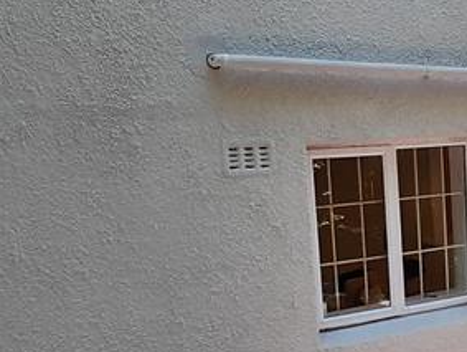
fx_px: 648
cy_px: 223
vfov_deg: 30.2
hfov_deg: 36.3
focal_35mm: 48
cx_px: 447
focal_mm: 1.46
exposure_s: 1/100
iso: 50
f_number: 2.2
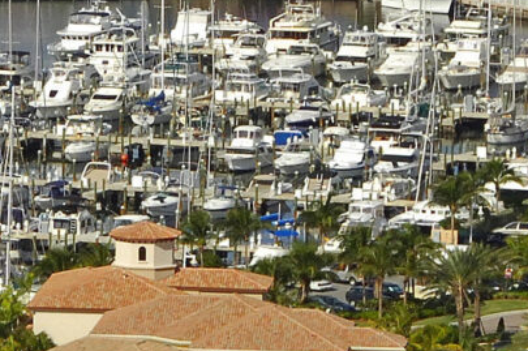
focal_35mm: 493
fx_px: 7222
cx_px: -229
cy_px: 224
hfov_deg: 4.2
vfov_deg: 2.8
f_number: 9.5
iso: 400
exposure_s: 1/1000
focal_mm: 52
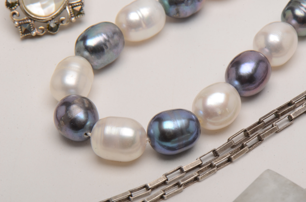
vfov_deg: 10.7
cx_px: 153
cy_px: 101
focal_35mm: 128
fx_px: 1082
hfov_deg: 16.1
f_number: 29
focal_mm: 85
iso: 100
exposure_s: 1/160
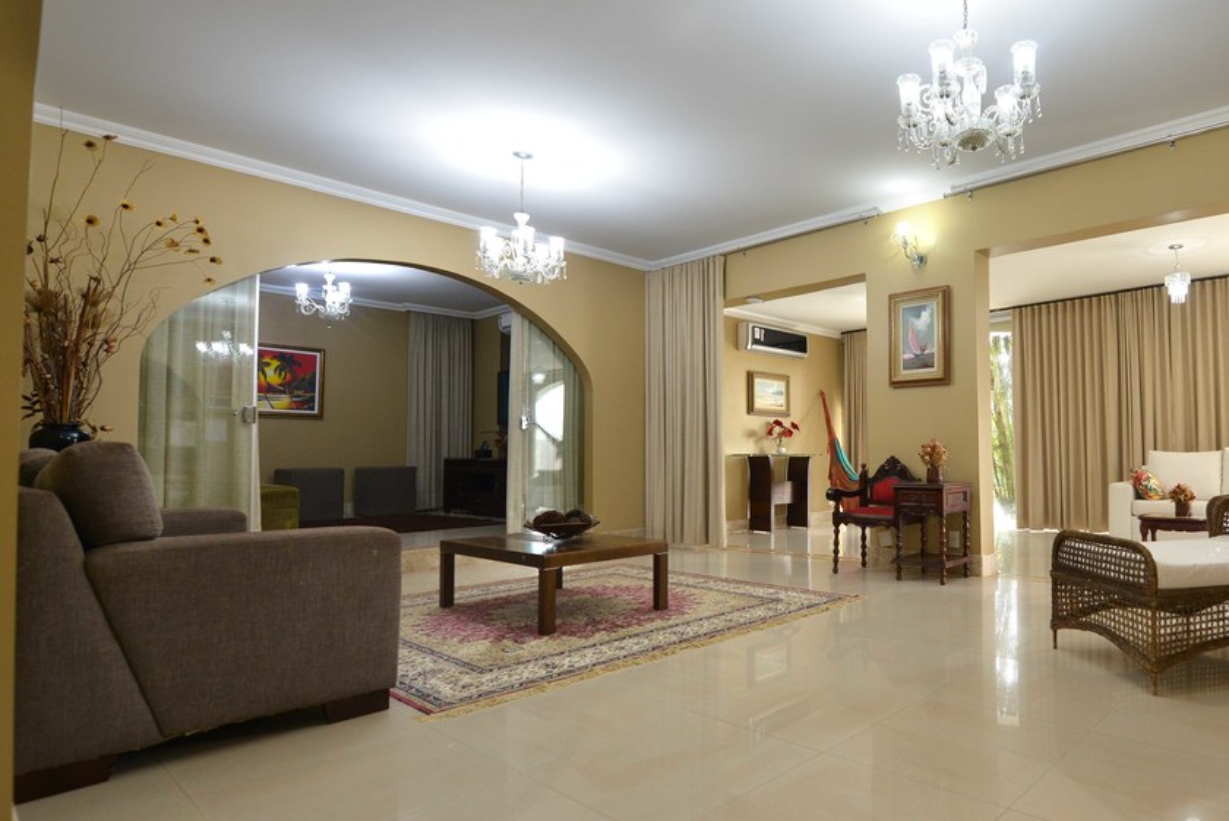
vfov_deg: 62.0
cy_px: 422
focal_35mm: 20
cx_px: 873
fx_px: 683
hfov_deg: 79.5
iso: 800
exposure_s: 1/50
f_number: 4.5
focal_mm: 14
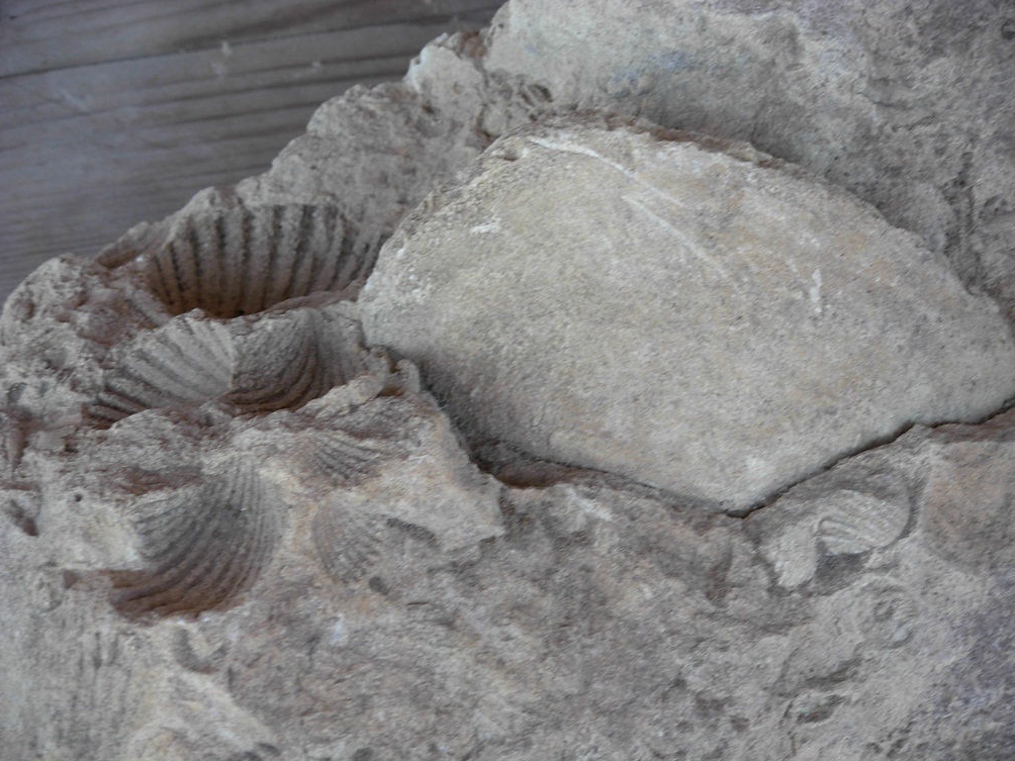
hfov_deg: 18.7
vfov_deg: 14.1
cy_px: 379
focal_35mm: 105
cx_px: 511
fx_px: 3079
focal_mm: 17.2
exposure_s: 1/49.3
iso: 79
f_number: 4
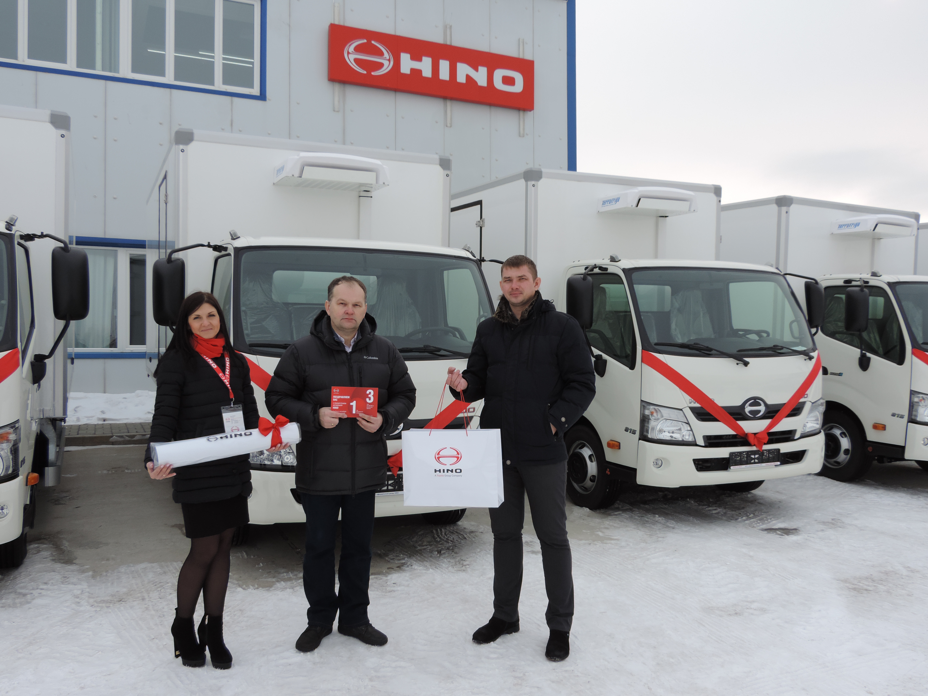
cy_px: 348
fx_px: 804
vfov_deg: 46.8
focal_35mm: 30
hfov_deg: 60.0
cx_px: 464
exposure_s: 1/500
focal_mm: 5.3
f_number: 3.1
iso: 80
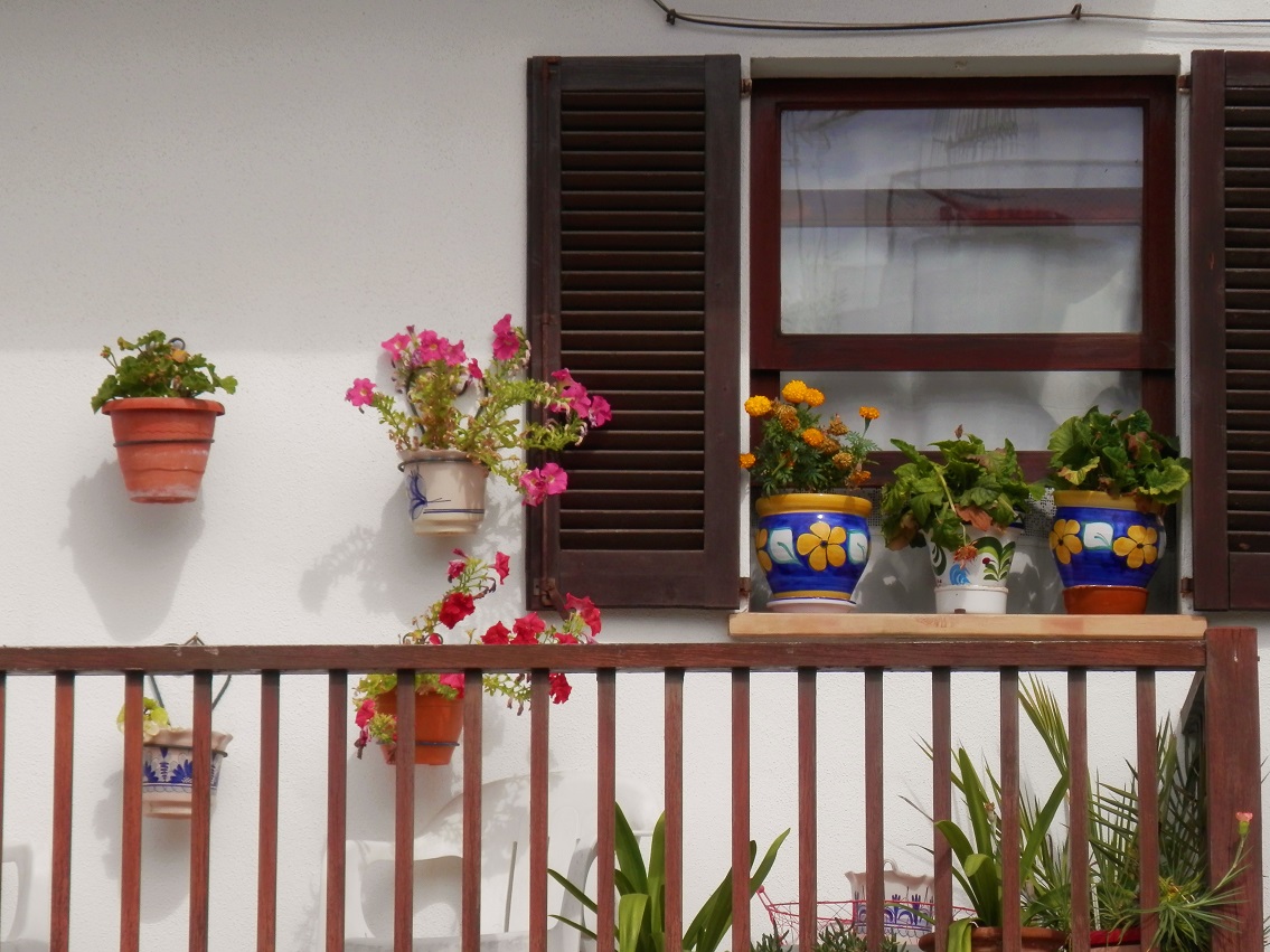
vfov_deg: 4.9
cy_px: 476
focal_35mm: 302
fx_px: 11079
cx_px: 635
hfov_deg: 6.6
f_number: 6.5
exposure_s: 1/250
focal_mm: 53.9
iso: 80
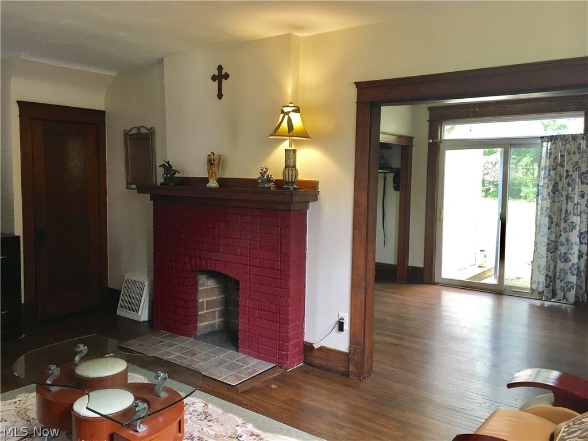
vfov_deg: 48.2
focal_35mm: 29
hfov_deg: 61.7
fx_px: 493
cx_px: 294
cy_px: 220
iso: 80
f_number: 2.2
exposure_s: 1/30
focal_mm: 4.15
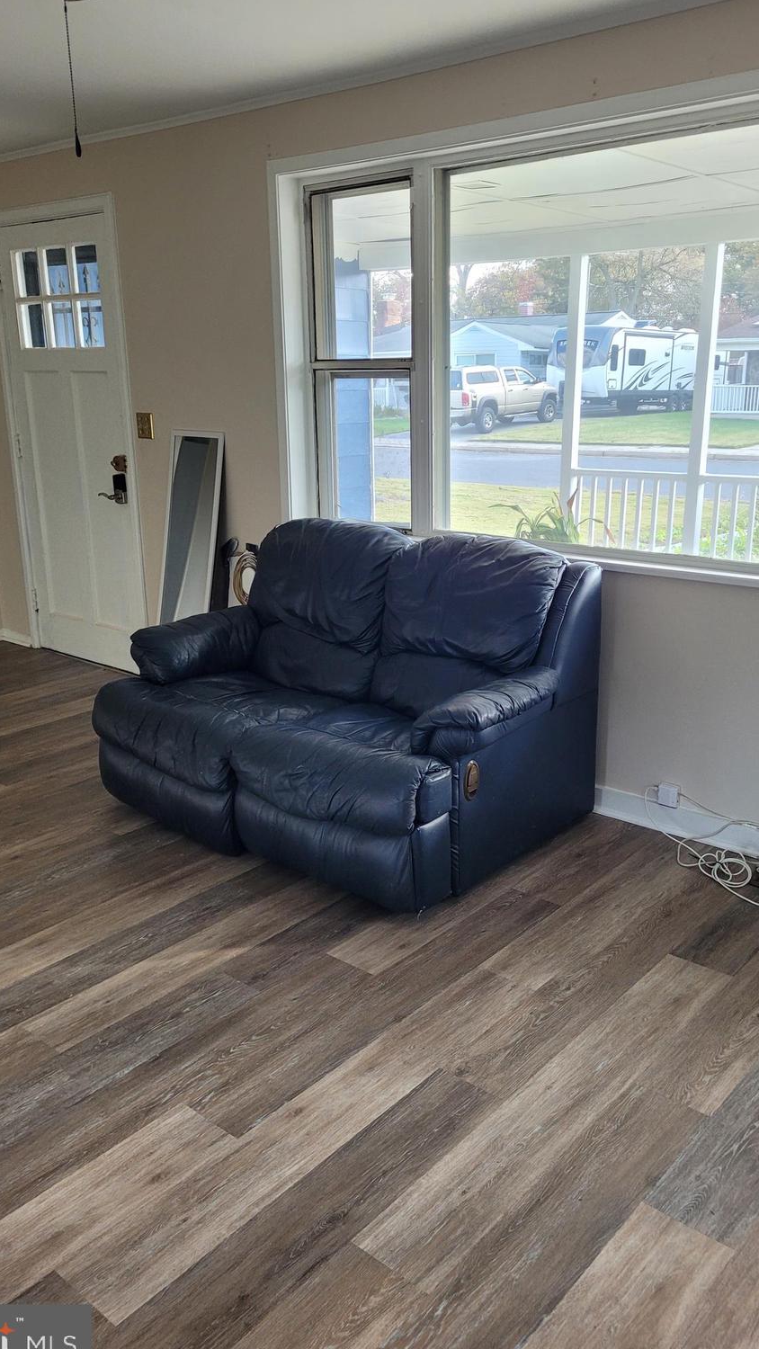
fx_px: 1037
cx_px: 385
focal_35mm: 29
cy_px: 687
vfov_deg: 66.1
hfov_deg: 40.2
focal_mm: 5.4
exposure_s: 1/120
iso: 160
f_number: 1.8
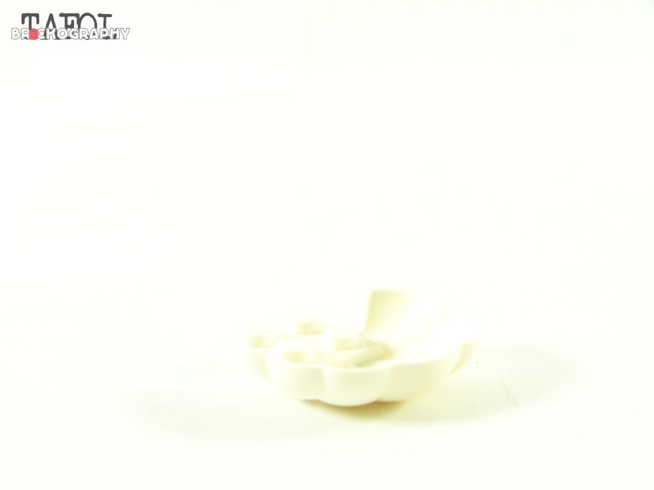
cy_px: 245
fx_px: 1776
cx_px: 327
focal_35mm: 94
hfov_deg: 20.9
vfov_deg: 15.7
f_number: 3.6
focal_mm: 15.6
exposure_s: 1/60
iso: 400
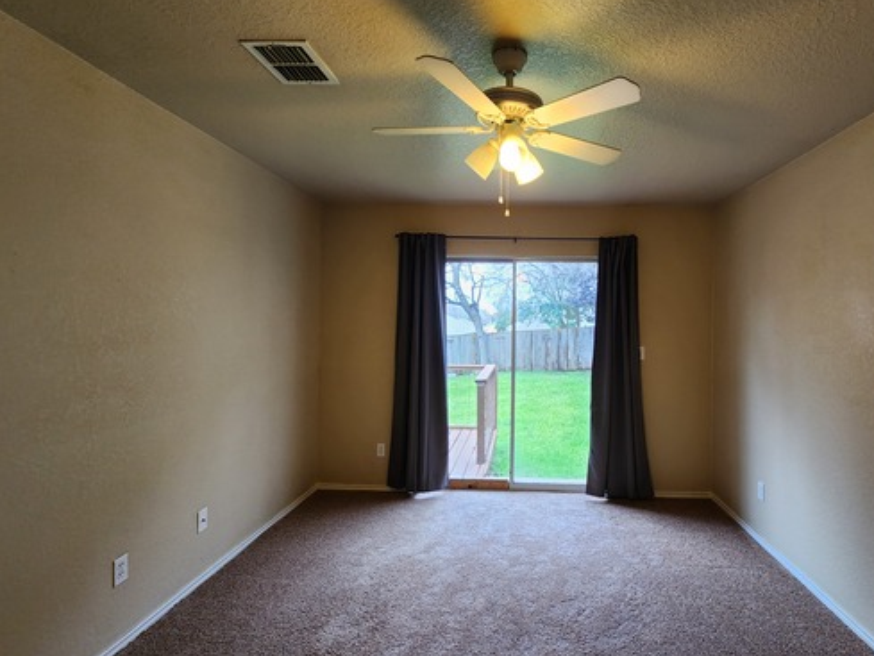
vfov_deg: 74.8
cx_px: 500
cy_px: 327
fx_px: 429
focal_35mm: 17
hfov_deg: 90.4
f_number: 2.2
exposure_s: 1/60
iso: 125
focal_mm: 2.2
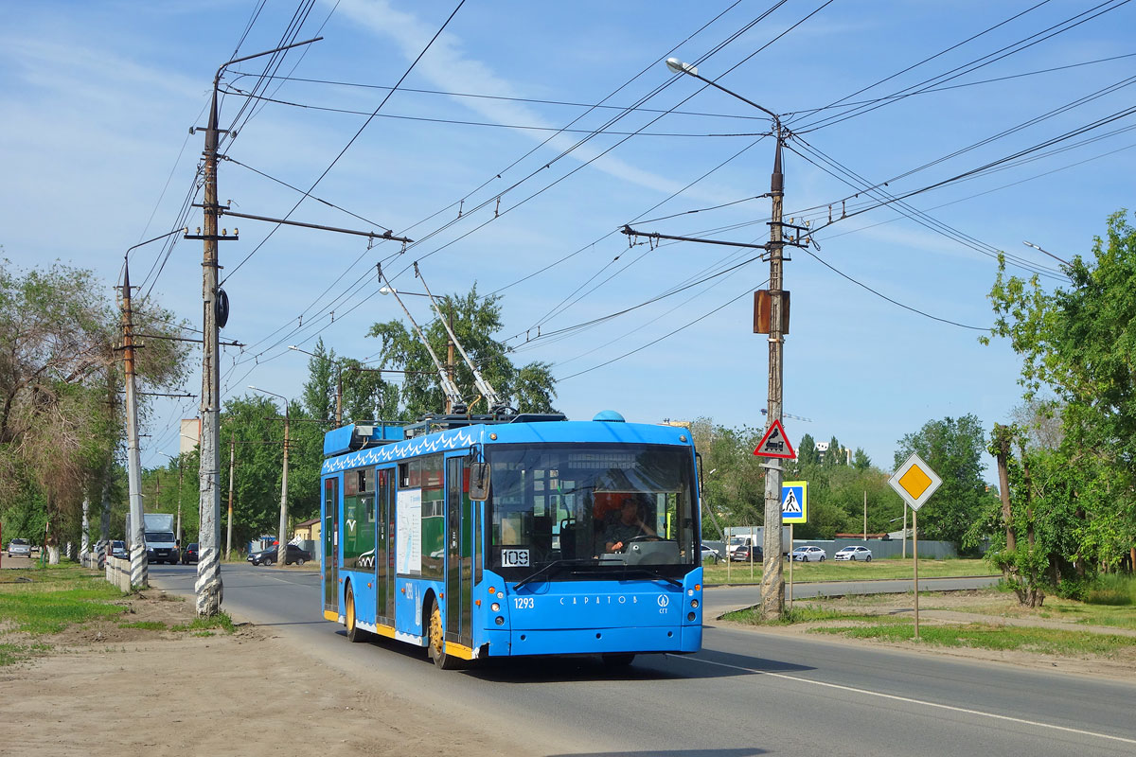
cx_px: 568
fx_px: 1767
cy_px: 378
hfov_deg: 35.6
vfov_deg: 24.2
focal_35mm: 56
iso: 125
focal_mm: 20.85
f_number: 7.1
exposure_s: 1/500
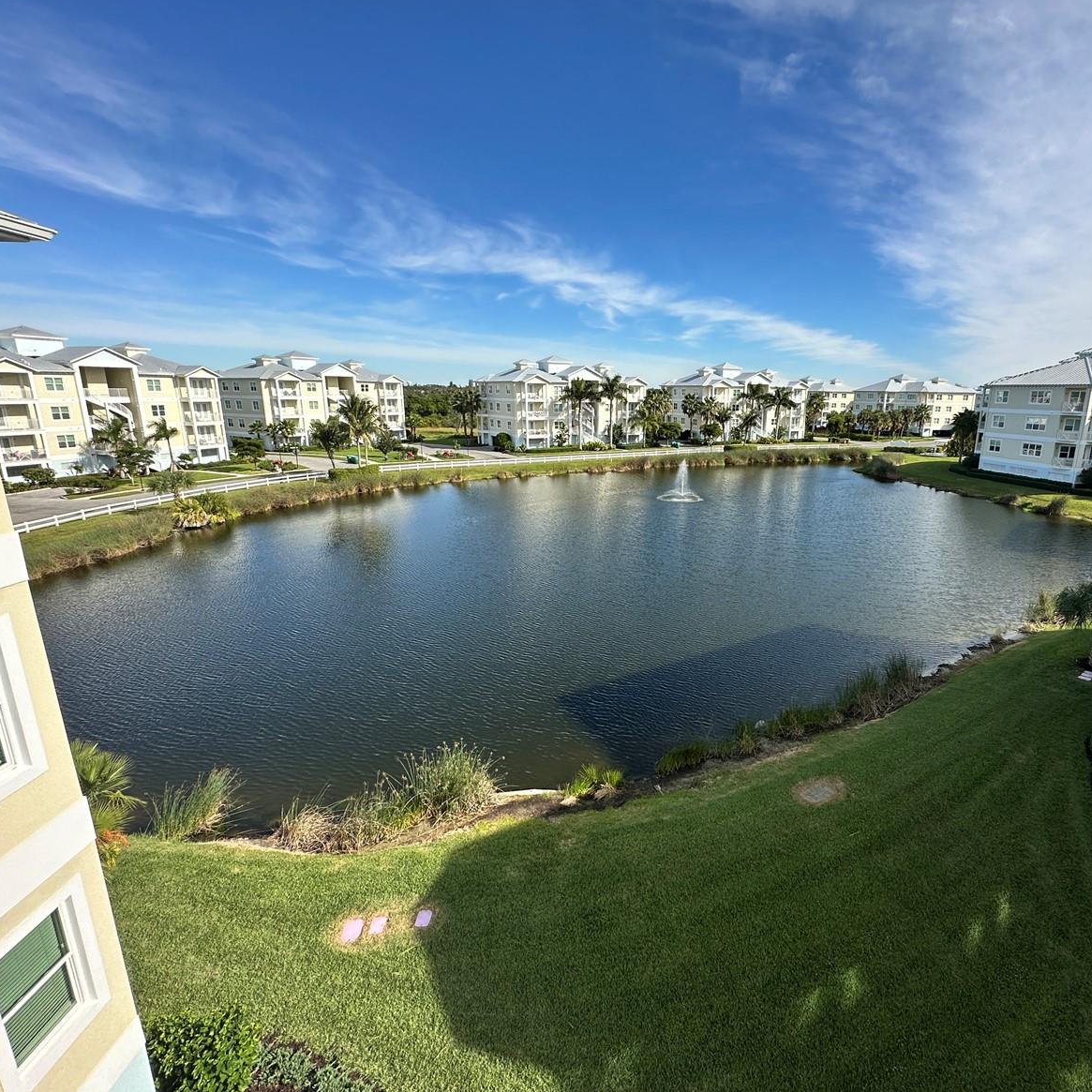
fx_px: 607
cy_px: 539
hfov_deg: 83.2
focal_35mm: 17
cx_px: 640
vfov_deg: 84.0
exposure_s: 1/1490
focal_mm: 2.22
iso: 50
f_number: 2.2
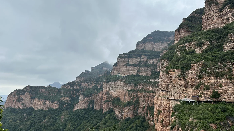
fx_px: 167
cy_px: 57
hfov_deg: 69.9
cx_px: 121
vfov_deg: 42.8
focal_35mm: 27
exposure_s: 1/1692
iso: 80
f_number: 1.78
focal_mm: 6.86
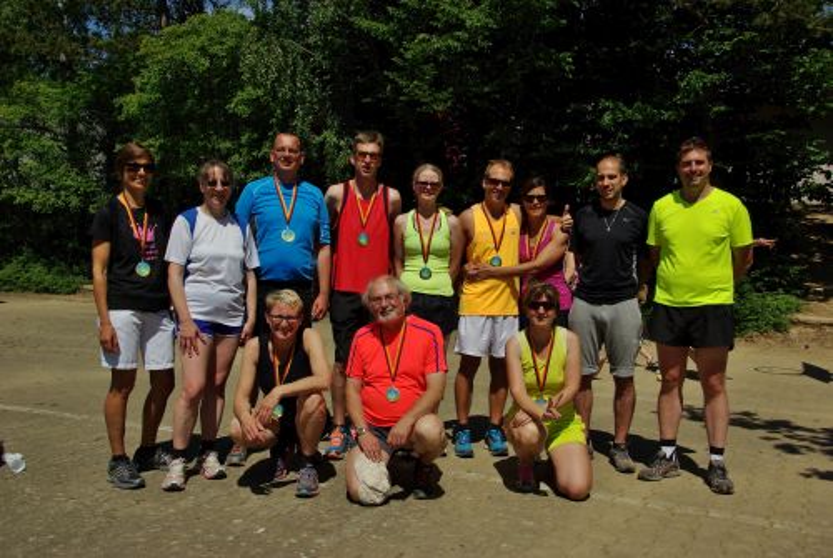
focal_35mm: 36
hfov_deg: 53.1
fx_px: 834
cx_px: 416
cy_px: 279
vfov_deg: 37.0
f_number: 8
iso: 200
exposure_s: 1/1000
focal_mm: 24
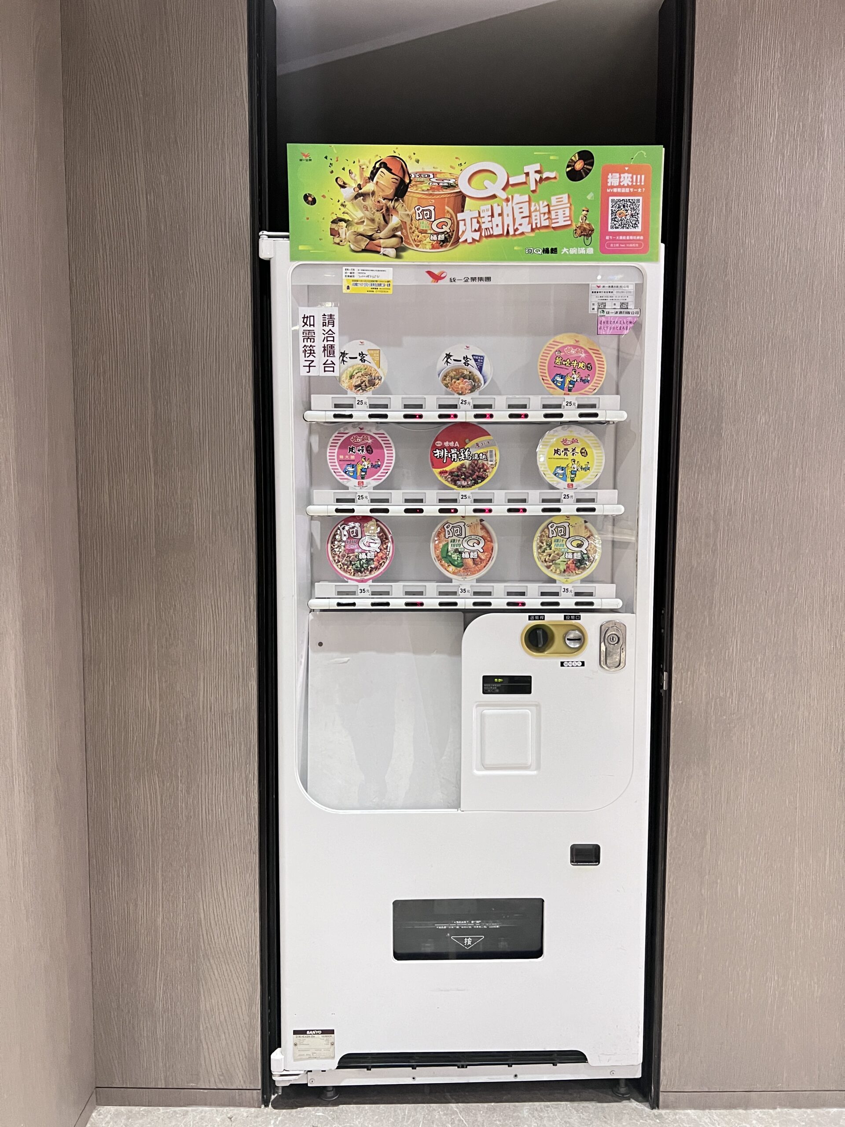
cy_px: 564
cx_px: 422
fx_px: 846
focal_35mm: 26
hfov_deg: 53.1
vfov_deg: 67.3
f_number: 1.5
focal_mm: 5.7
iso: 400
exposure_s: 1/60
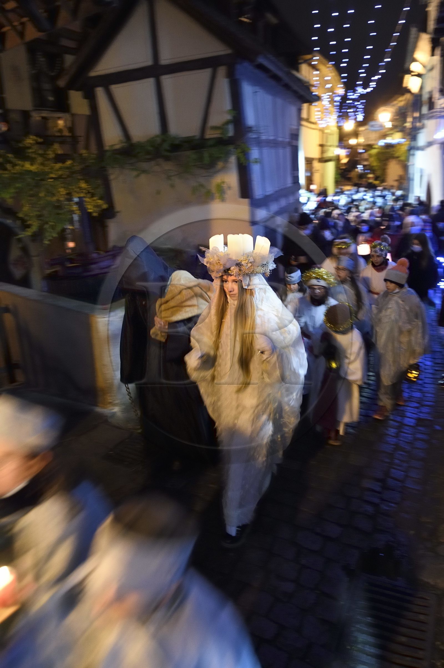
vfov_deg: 65.5
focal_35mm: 28
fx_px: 519
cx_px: 222
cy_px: 334
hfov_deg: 46.4
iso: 3200
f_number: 4.5
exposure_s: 1/13
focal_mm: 28
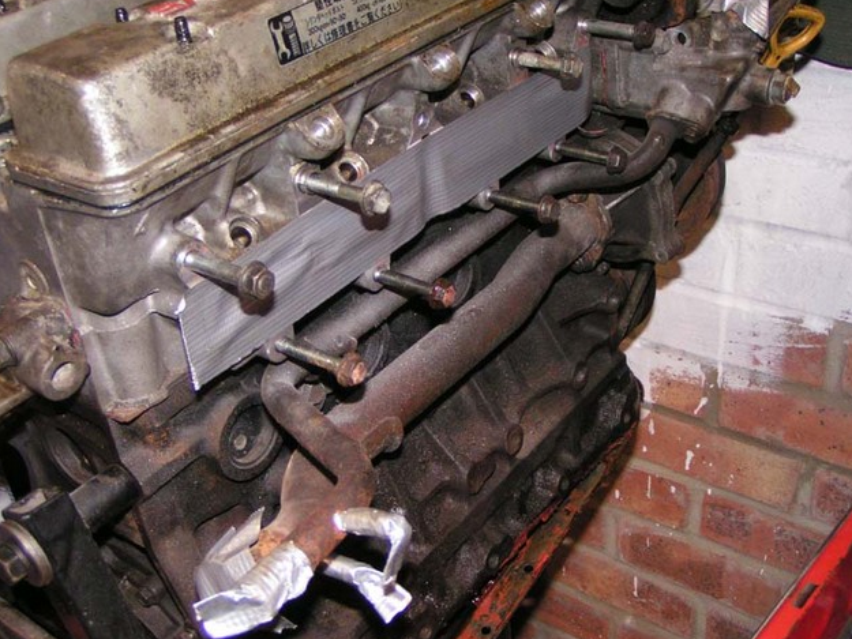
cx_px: 433
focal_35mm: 44
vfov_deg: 32.9
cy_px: 317
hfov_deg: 42.9
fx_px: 1083
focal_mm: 6.6
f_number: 2.8
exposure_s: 1/50
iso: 200
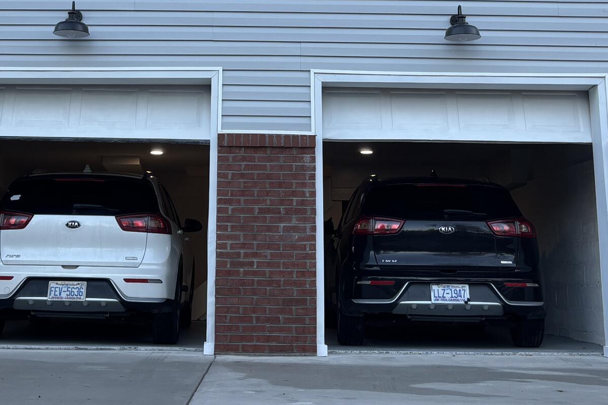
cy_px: -24
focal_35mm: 68
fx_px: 1148
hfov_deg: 29.6
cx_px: 249
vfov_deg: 19.3
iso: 40
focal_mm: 5.96
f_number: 1.6
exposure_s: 1/199
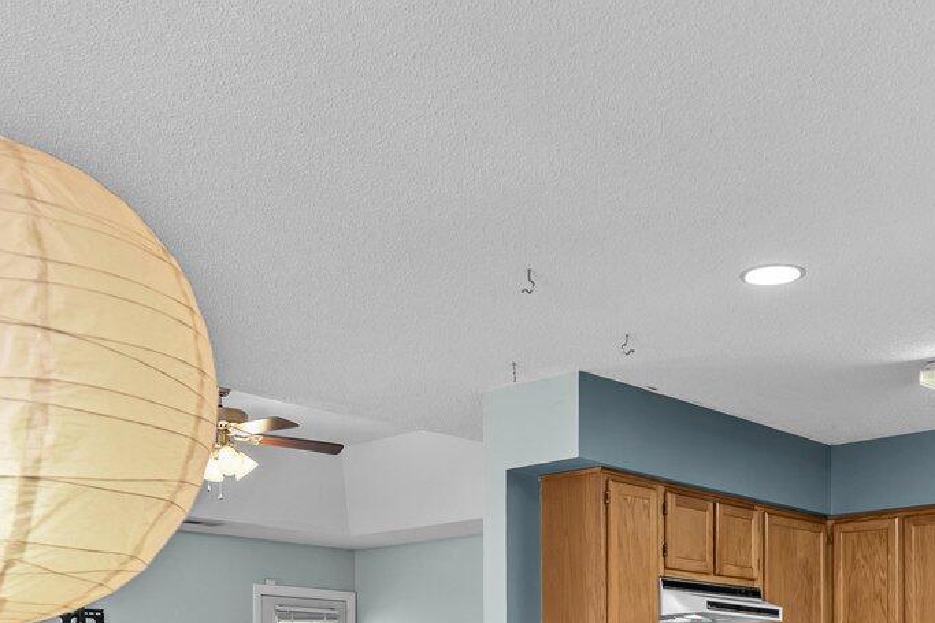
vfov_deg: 26.1
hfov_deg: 41.1
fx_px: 1246
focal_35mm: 48
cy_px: 670
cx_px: 493
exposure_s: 1/6
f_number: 4
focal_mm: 16
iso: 320
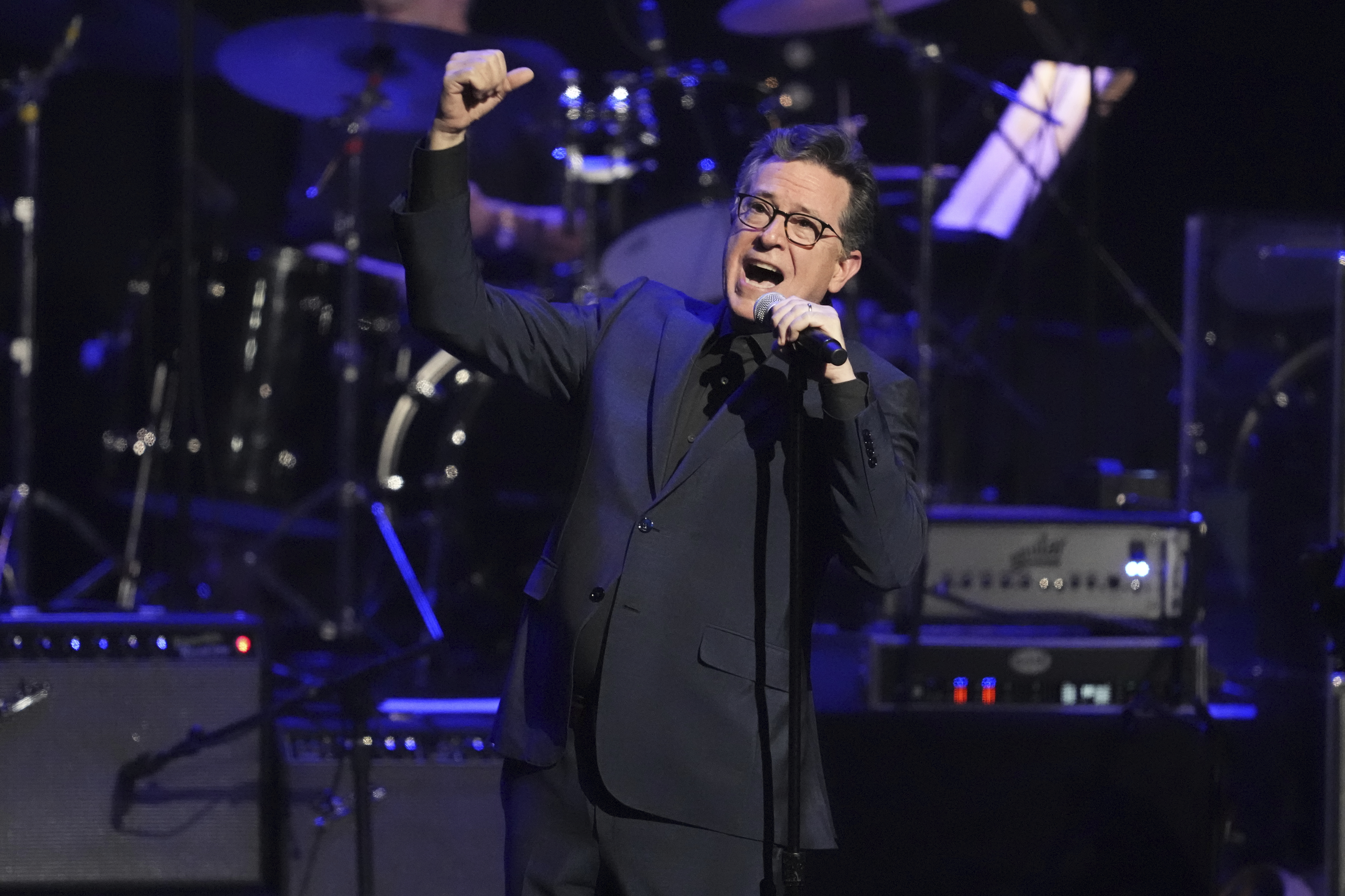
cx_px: 672
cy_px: 448
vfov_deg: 2.3
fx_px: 22415
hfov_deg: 3.4
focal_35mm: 600
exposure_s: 1/500
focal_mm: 400
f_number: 2.8
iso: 10000
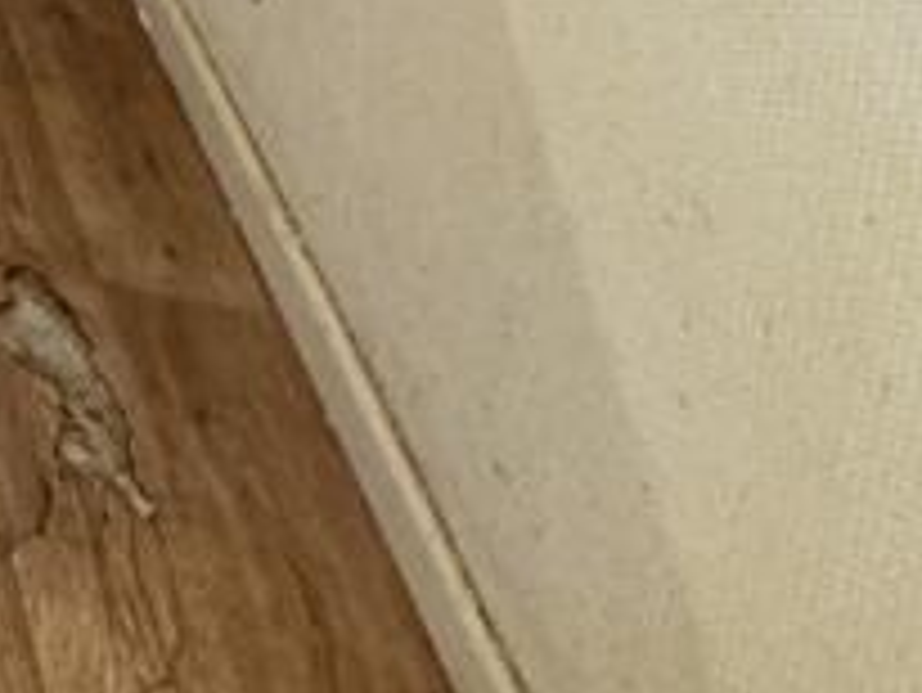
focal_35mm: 70
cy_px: -1030
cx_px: -976
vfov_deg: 13.8
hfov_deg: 17.9
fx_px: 1866
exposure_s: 1/50
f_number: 2.2
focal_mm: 2.22
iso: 640
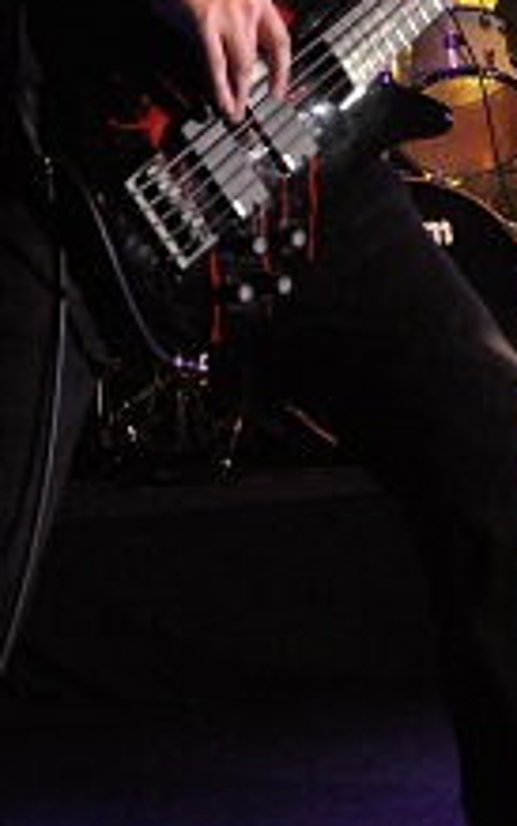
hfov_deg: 11.3
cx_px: 342
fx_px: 2613
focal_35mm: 116
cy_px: 53
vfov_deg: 17.6
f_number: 4.2
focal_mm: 34
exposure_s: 1/60
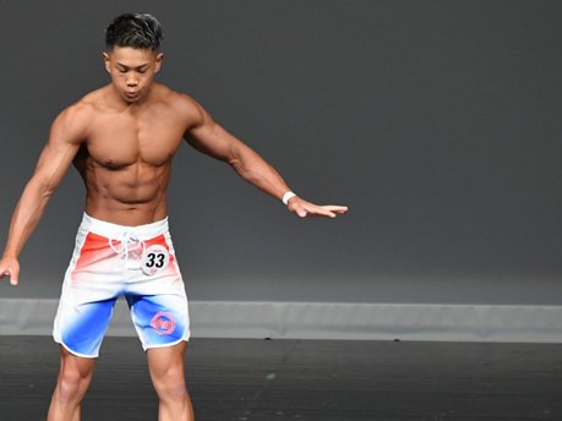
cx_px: 122
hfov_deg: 3.5
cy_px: 267
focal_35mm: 560
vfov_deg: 2.7
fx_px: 9089
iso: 4000
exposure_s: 1/400
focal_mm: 230
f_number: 5.6
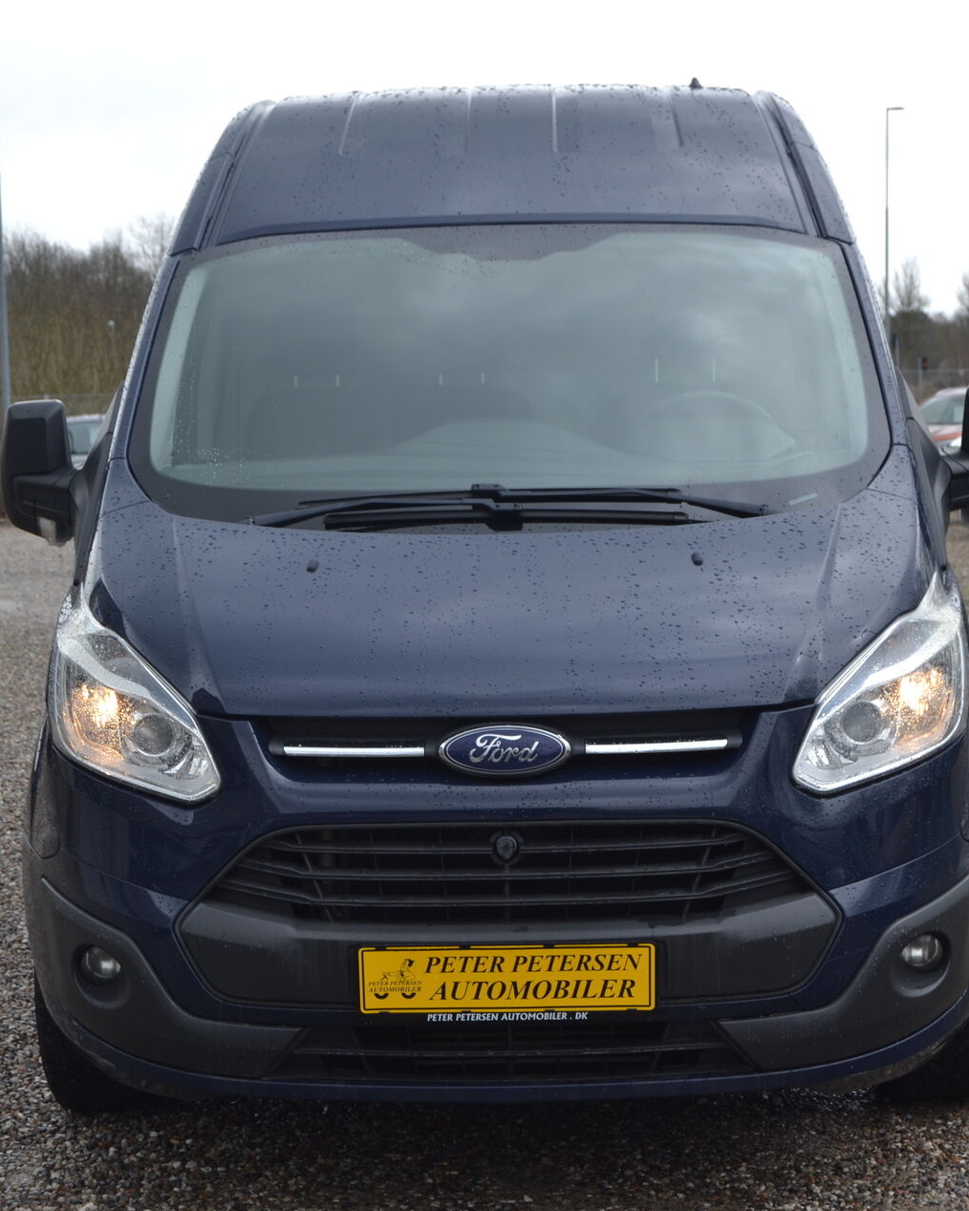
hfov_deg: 23.8
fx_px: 2294
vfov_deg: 29.6
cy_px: 611
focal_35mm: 64
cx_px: 519
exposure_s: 1/160
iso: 100
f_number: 6.3
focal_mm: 30
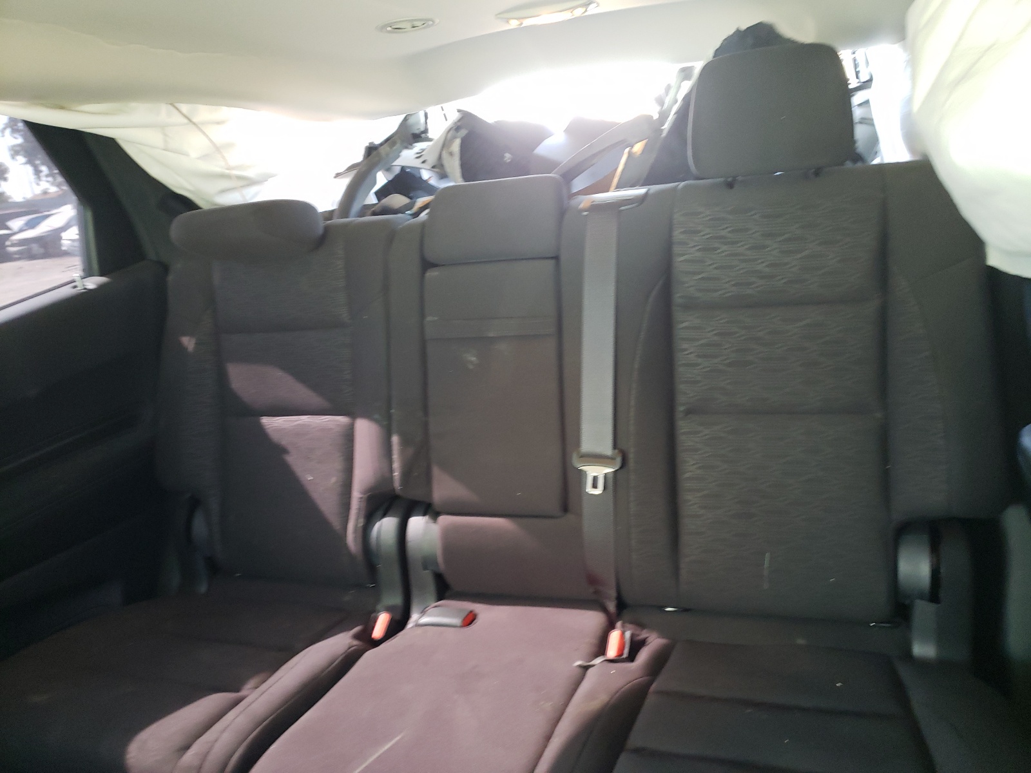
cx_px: 516
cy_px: 386
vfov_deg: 53.1
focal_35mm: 26
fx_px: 774
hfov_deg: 67.3
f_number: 1.5
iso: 243
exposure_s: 1/40
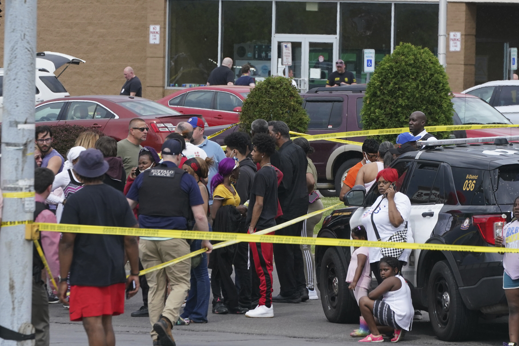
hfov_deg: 4.5
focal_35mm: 456
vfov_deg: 3.0
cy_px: 97
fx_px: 6574
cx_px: 311
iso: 1600
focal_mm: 291
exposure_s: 1/1600
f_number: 11
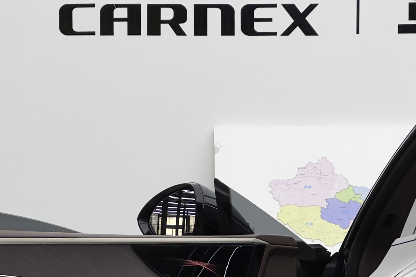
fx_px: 2091
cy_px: 331
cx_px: 81
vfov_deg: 7.5
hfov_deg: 11.3
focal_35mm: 181
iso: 40
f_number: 2.8
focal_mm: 9
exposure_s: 1/100
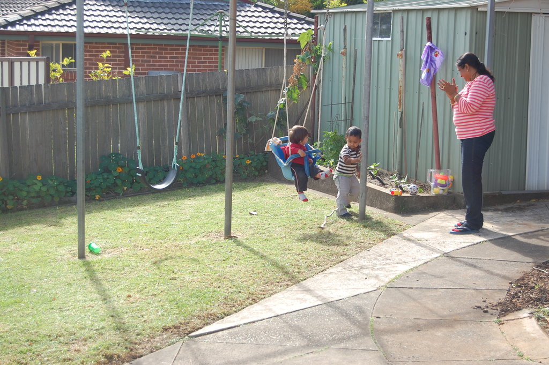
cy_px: 182
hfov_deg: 31.9
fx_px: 960
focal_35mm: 63
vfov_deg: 21.5
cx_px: 274
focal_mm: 42
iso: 200
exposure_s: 1/200
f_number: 7.1
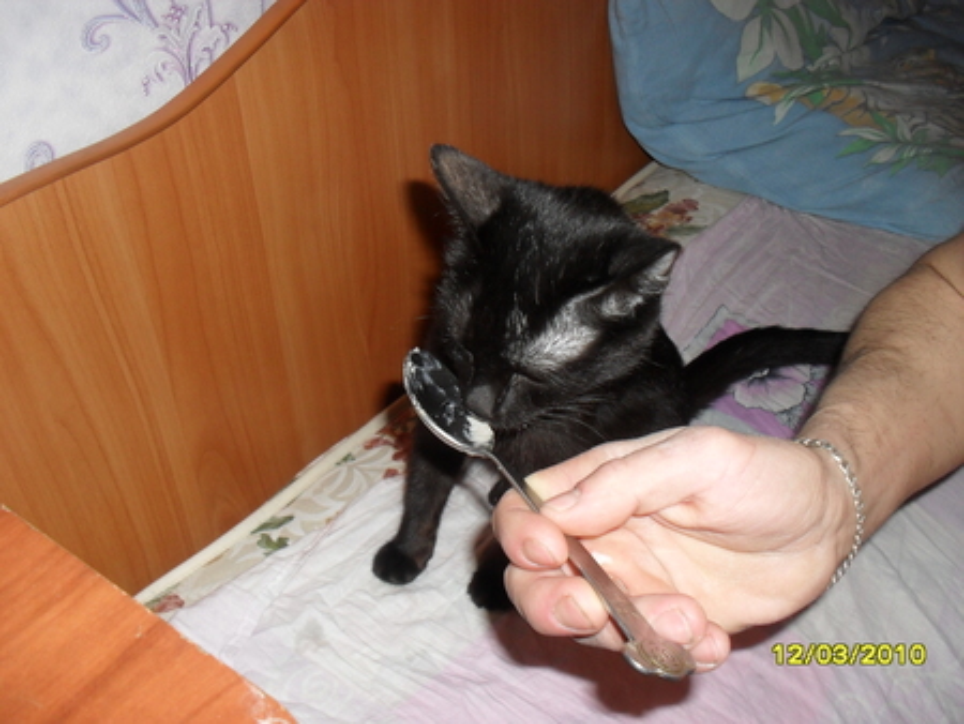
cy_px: 362
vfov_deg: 40.7
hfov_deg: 52.6
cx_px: 482
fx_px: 975
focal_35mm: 35
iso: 200
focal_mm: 6.3
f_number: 3.2
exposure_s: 1/45
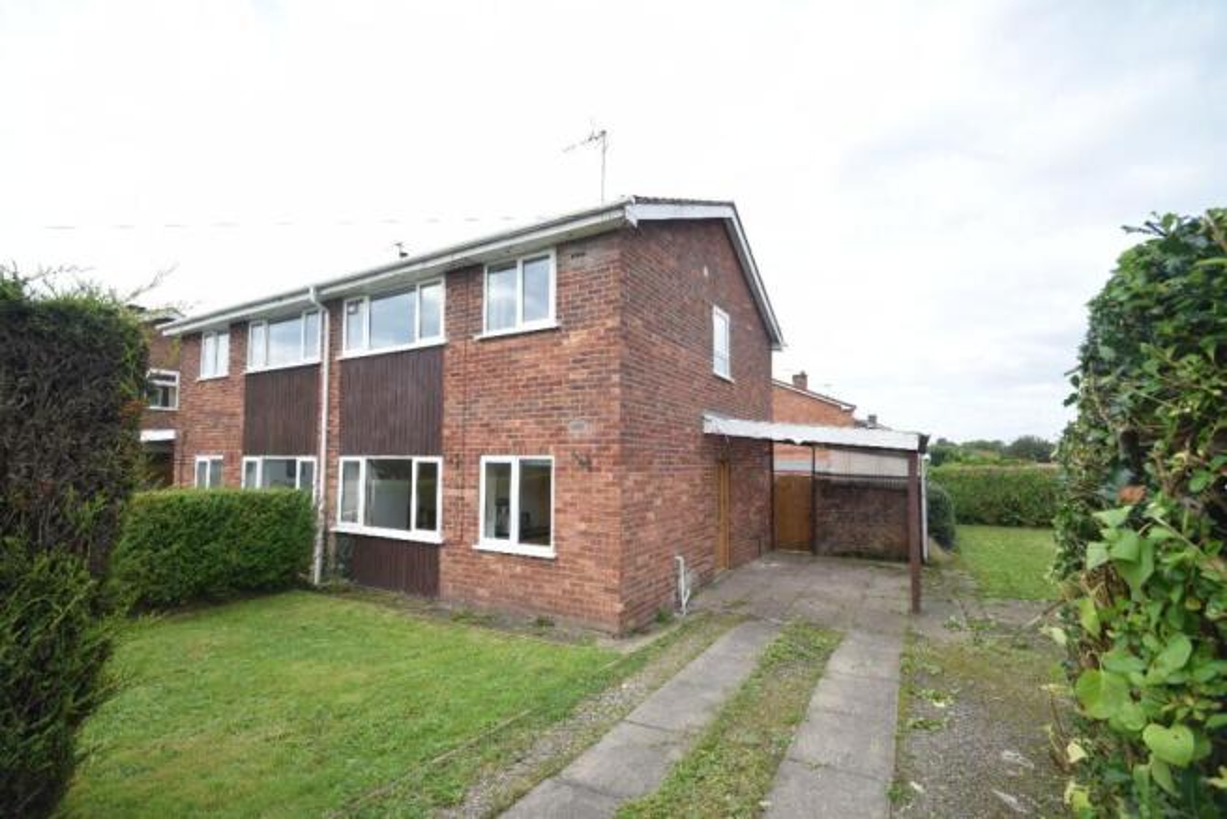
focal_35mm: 15
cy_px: 410
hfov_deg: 100.4
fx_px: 511
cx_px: 614
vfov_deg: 77.4
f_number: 8
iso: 360
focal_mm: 10
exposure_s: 1/250
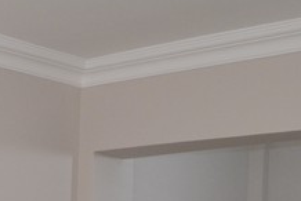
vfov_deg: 12.3
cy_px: 289
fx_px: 896
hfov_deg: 17.4
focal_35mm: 107
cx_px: -135
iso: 1800
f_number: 5.6
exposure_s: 1/200
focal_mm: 22
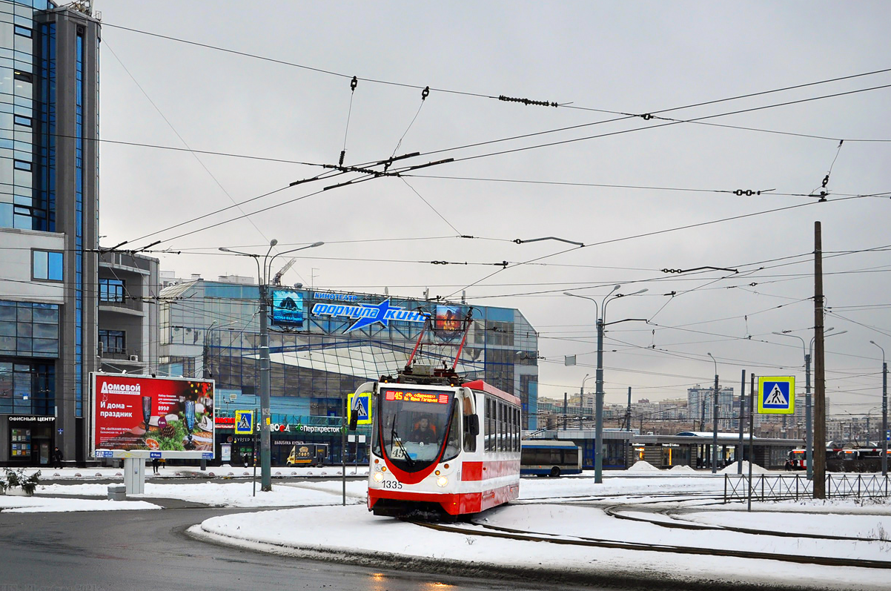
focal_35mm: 41
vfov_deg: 32.9
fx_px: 1002
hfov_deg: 48.0
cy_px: 283
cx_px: 438
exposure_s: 1/250
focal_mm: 25
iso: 320
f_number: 5.6
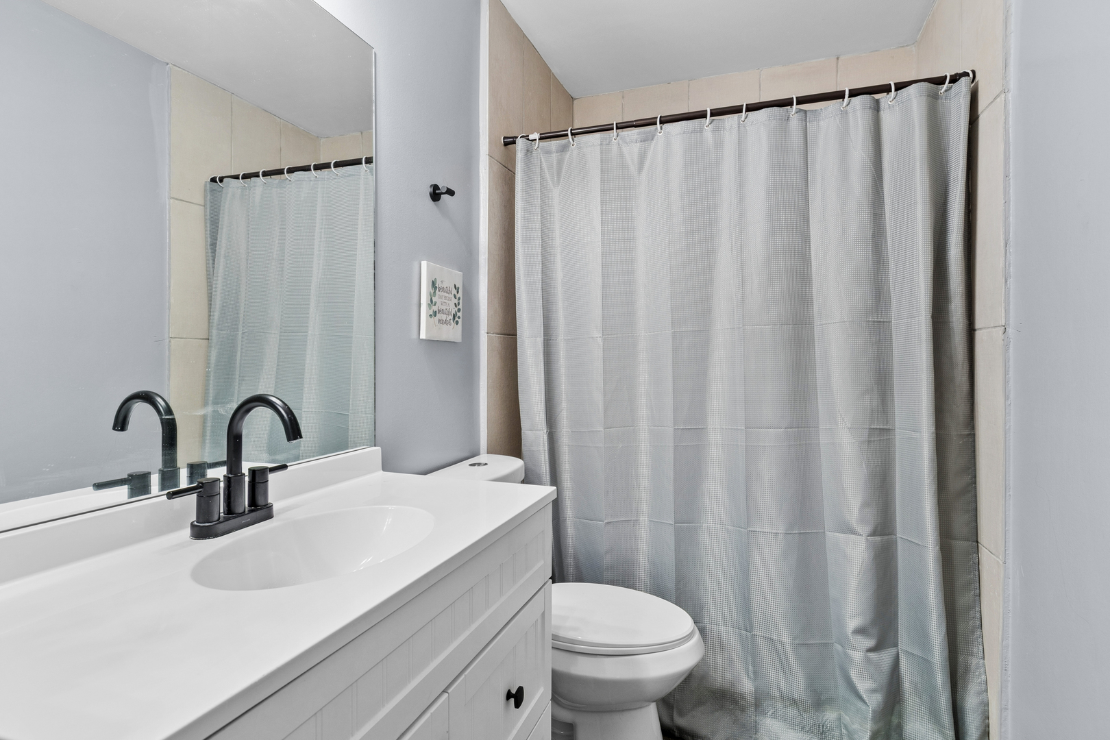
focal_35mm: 18
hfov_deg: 90.0
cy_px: 370
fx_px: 555
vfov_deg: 67.4
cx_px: 555
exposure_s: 1/20
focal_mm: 12
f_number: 8
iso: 320
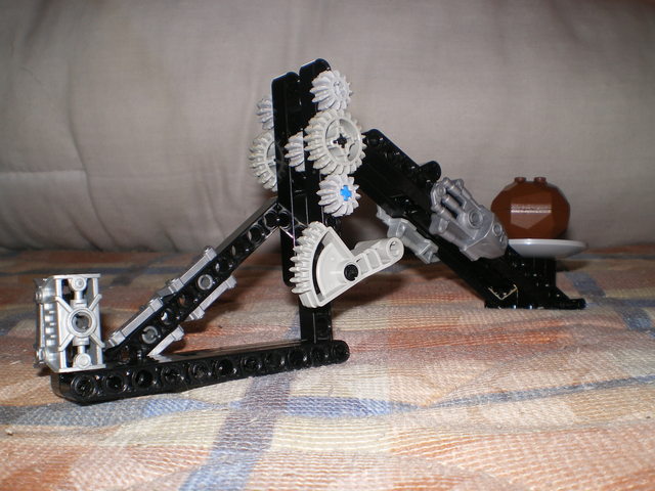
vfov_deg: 37.7
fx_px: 719
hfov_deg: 49.0
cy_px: 246
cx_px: 328
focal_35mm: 38
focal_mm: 6.3
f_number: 4.6
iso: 64
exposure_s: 1/30
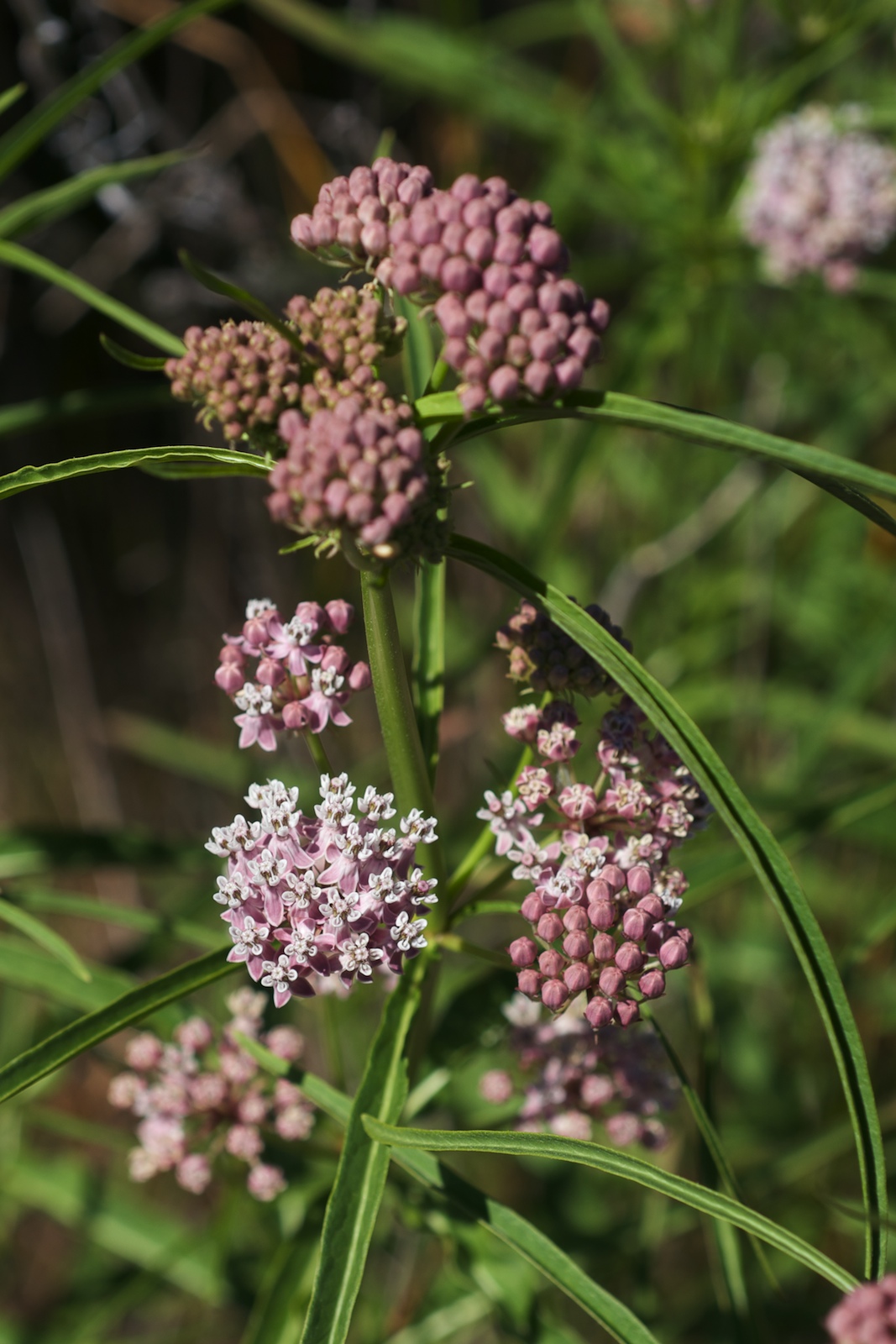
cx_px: 448
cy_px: 672
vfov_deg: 22.6
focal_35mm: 90
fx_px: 3359
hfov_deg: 15.2
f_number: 7.1
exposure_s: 1/500
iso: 100
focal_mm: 60
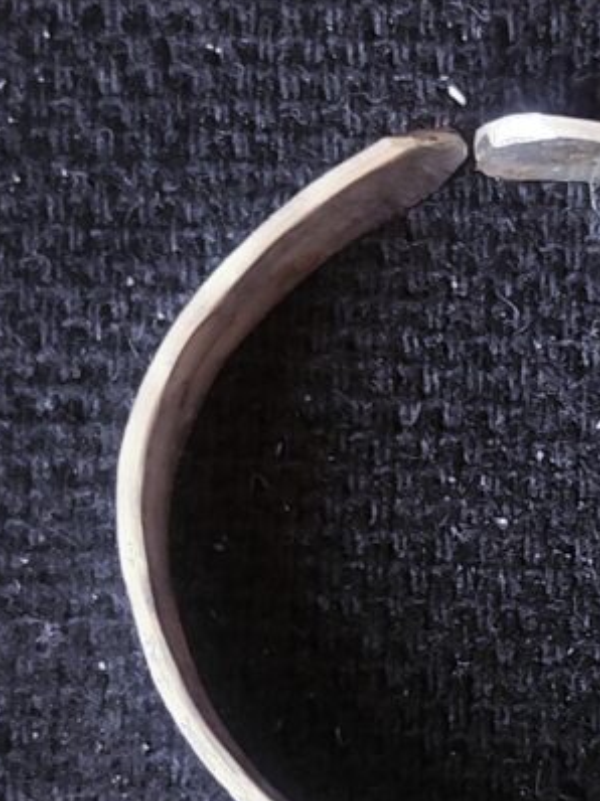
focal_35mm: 148
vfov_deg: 13.3
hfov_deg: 9.9
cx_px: 584
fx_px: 3424
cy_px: 433
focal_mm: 6.19
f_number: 1.65
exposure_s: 1/50
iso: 320
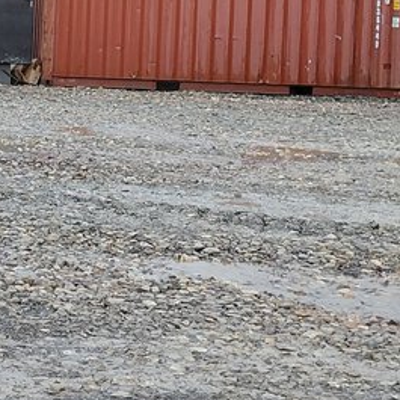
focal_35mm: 120
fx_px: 1569
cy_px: 27
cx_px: -154
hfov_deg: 13.8
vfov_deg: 14.4
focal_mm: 4.69
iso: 64
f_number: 1.8
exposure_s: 1/120
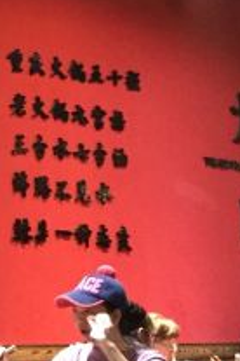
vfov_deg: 19.9
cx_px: -256
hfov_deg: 11.8
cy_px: 85
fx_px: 1020
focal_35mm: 102
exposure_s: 1/17
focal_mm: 4.15
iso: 320
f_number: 2.2
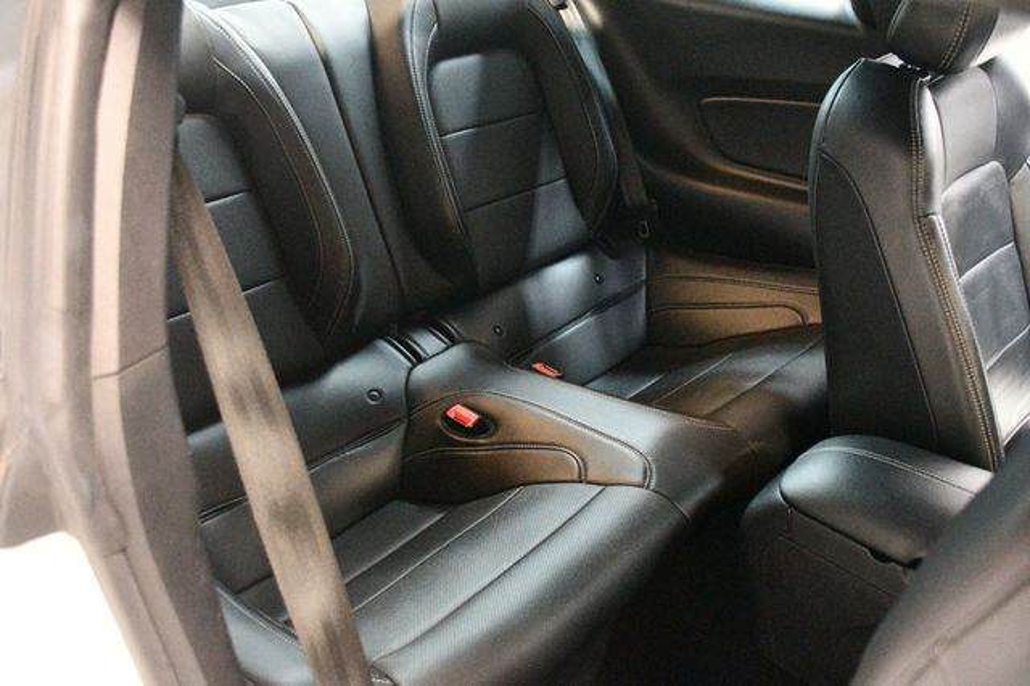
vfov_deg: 36.8
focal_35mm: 36
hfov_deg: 53.2
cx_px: 515
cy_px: 343
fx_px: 1029
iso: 11400
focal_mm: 24
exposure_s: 1/60
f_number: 3.8
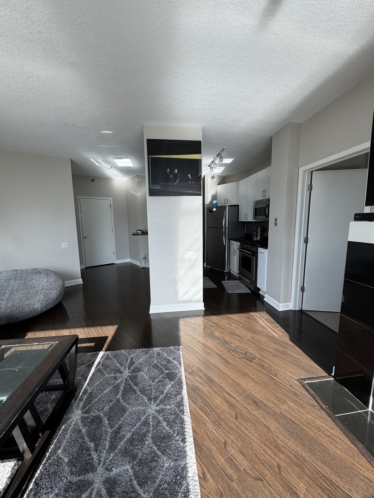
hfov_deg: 85.7
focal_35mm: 14
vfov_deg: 102.1
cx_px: 187
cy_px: 249
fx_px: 202
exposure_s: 1/206
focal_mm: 2.22
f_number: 2.2
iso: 40
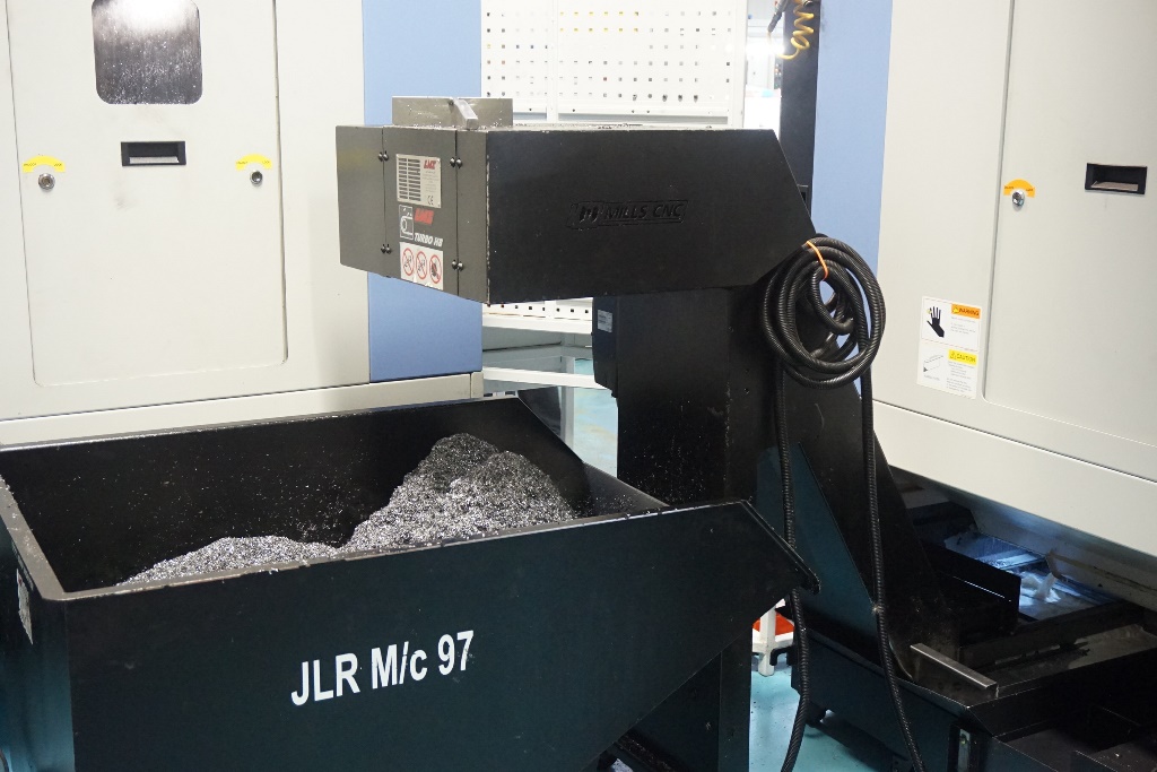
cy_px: 386
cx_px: 578
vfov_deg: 31.9
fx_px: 1350
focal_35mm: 42
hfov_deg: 46.4
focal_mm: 28
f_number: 4.5
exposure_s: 1/50
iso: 3200
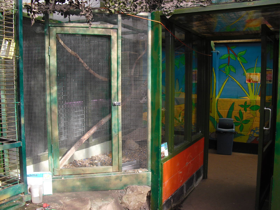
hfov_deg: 51.4
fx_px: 291
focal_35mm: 36
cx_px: 140
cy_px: 105
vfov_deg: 39.7
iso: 100
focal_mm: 6.3
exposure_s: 1/80
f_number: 3.1
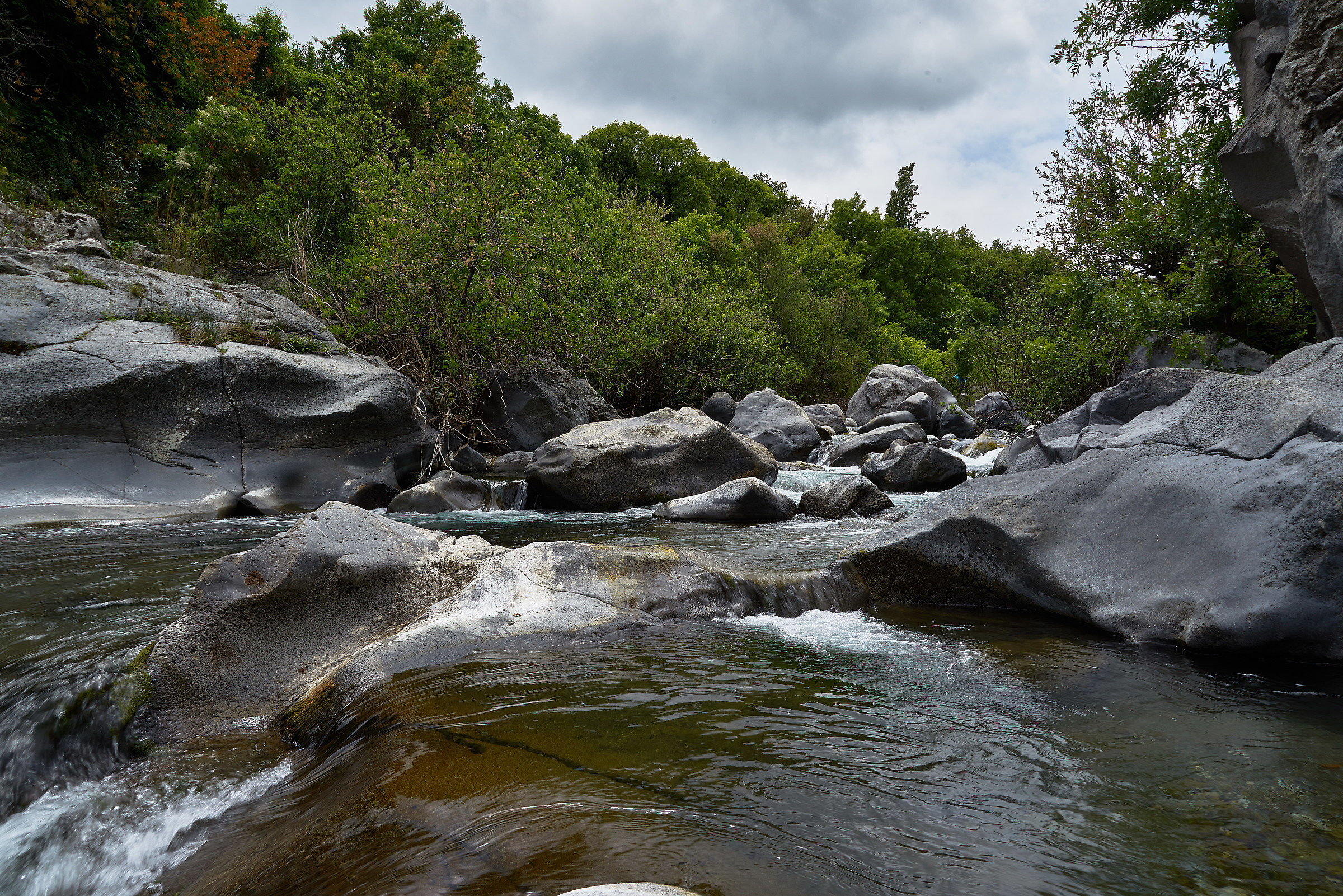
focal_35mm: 24
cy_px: 448
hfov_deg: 73.7
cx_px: 672
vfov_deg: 53.2
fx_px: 895
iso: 125
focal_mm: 24
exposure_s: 1/40
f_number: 22
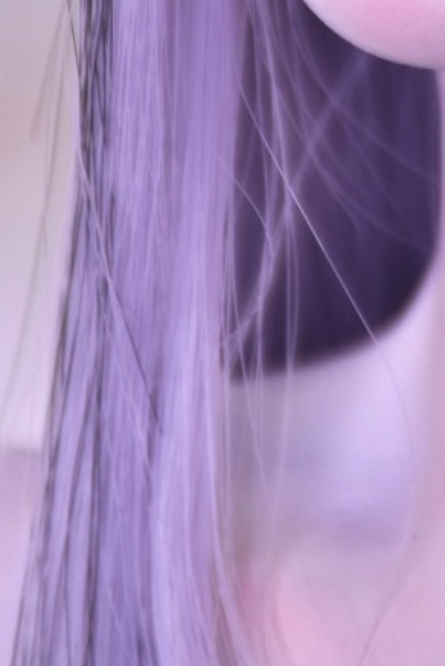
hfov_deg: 1.8
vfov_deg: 2.6
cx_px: 632
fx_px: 14401
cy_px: -155
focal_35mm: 778
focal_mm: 140
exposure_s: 1/30
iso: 100
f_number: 5.6
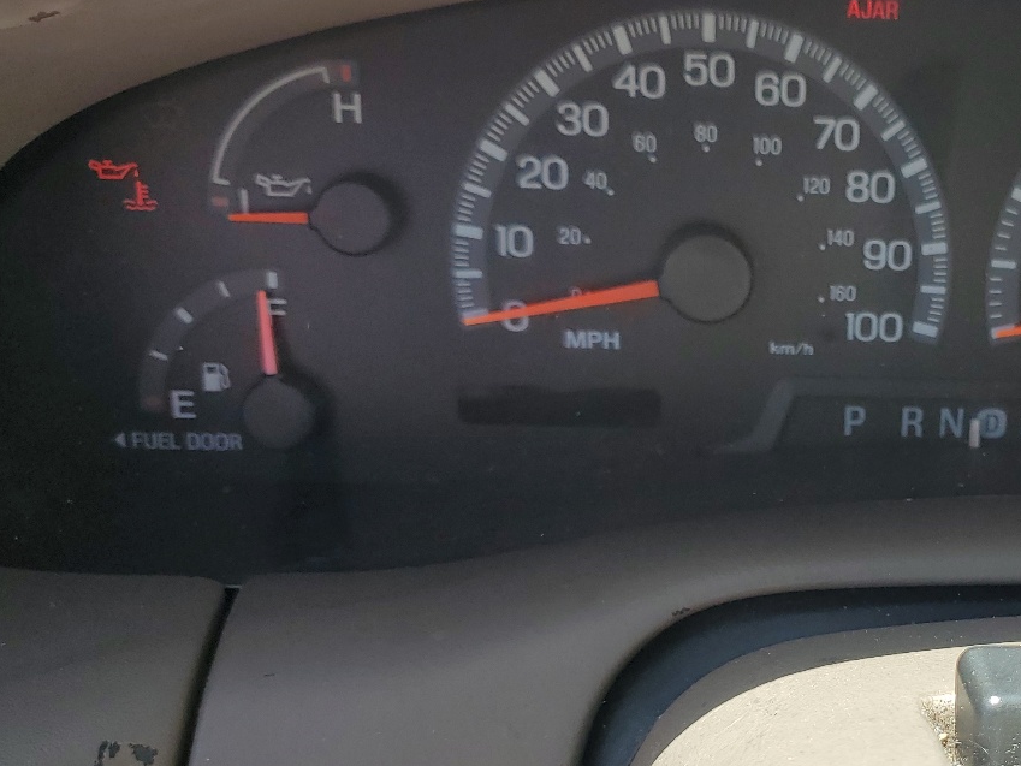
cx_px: 892
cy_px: 547
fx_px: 1445
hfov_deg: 36.8
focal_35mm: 49
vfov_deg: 29.3
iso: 50
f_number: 1.5
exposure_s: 1/588
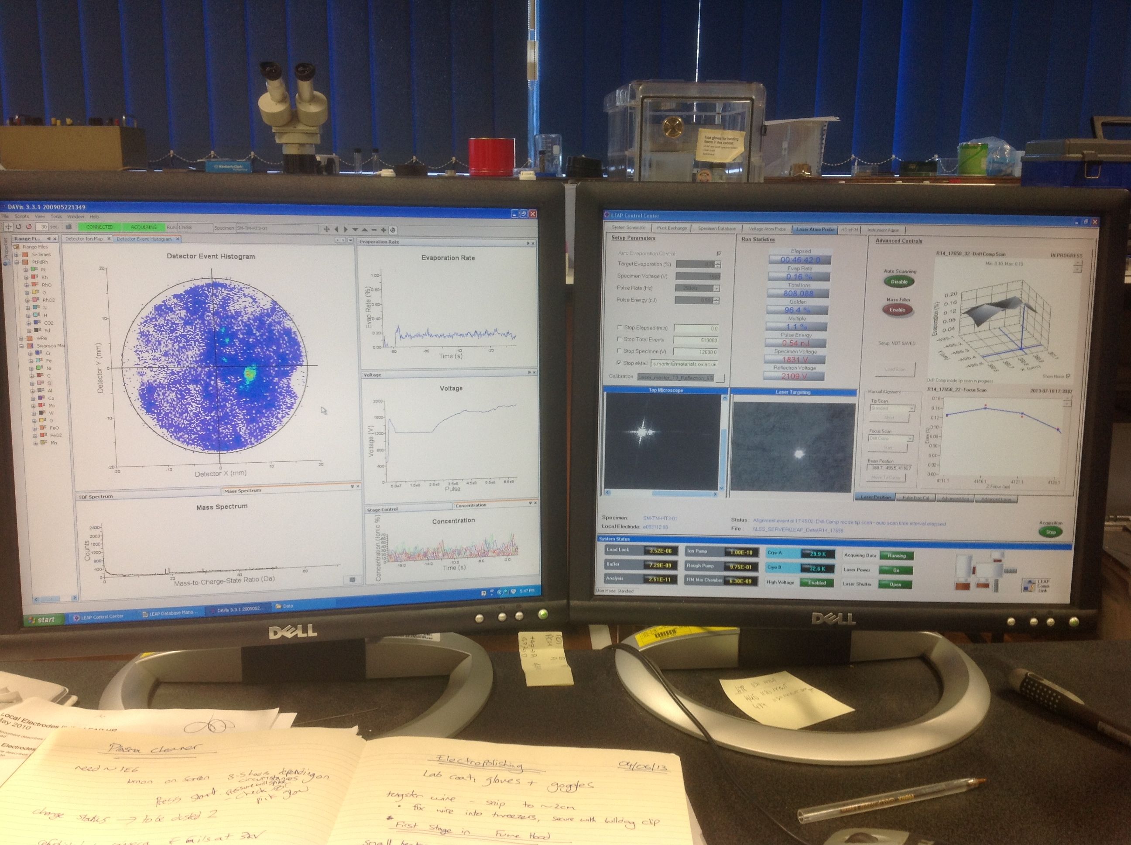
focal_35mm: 35
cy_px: 422
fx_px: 1142
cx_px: 566
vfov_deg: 40.6
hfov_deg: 52.7
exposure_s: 1/24
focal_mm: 4.28
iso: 64
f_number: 2.4
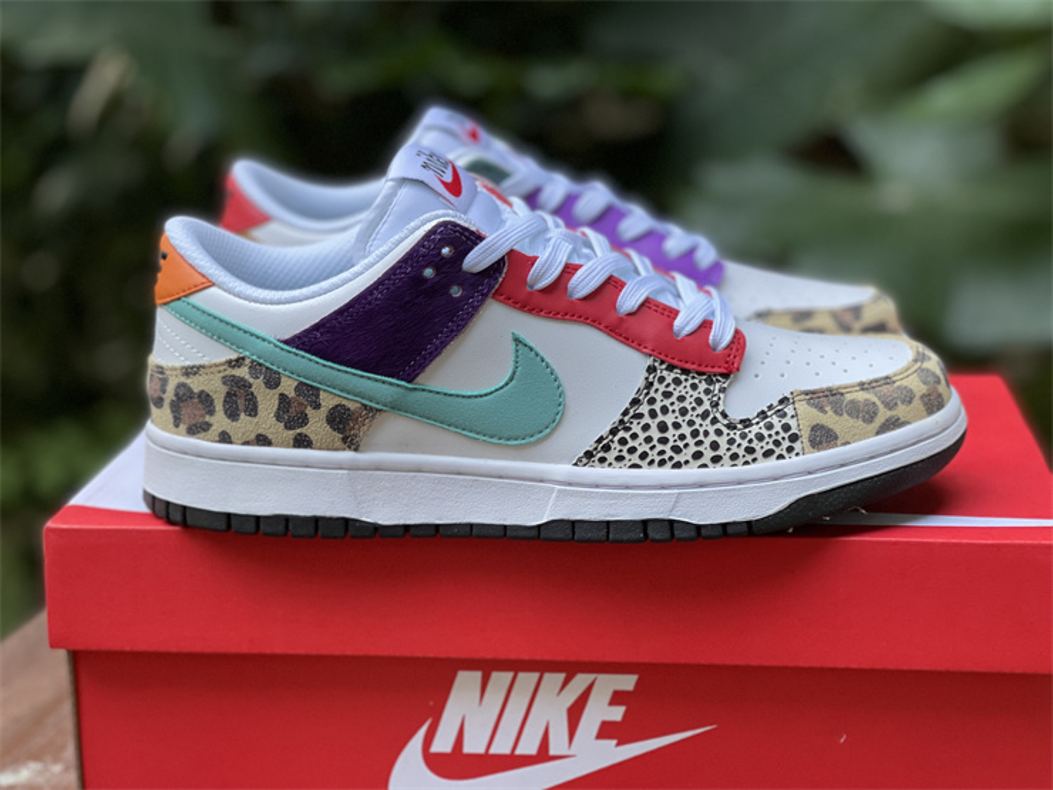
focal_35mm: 64
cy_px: 395
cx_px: 526
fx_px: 1947
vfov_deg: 22.9
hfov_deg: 30.3
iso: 100
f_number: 2.2
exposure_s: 1/121
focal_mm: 7.5
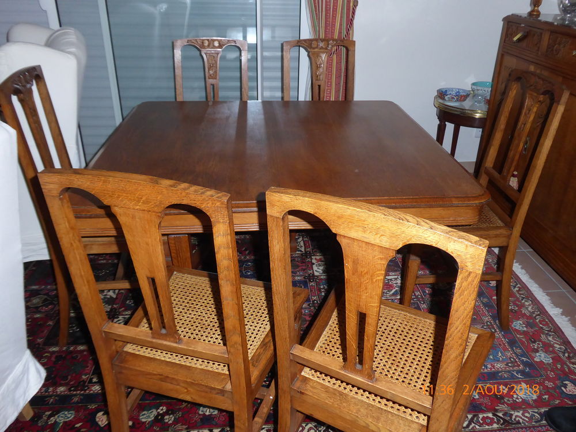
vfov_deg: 48.2
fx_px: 483
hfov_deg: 61.7
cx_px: 288
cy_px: 216
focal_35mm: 29
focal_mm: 5
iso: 400
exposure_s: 1/60
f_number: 3.5
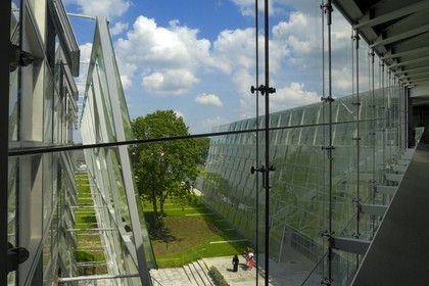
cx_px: 214
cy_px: 143
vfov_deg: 45.7
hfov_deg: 64.6
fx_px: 340
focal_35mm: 28
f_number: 17
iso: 100
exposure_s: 1/80
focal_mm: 19
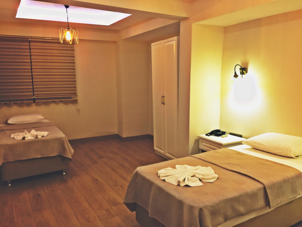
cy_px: 114
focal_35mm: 29
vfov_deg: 48.2
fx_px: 253
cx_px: 151
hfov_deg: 61.7
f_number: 2.2
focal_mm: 4.15
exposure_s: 1/33
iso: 80
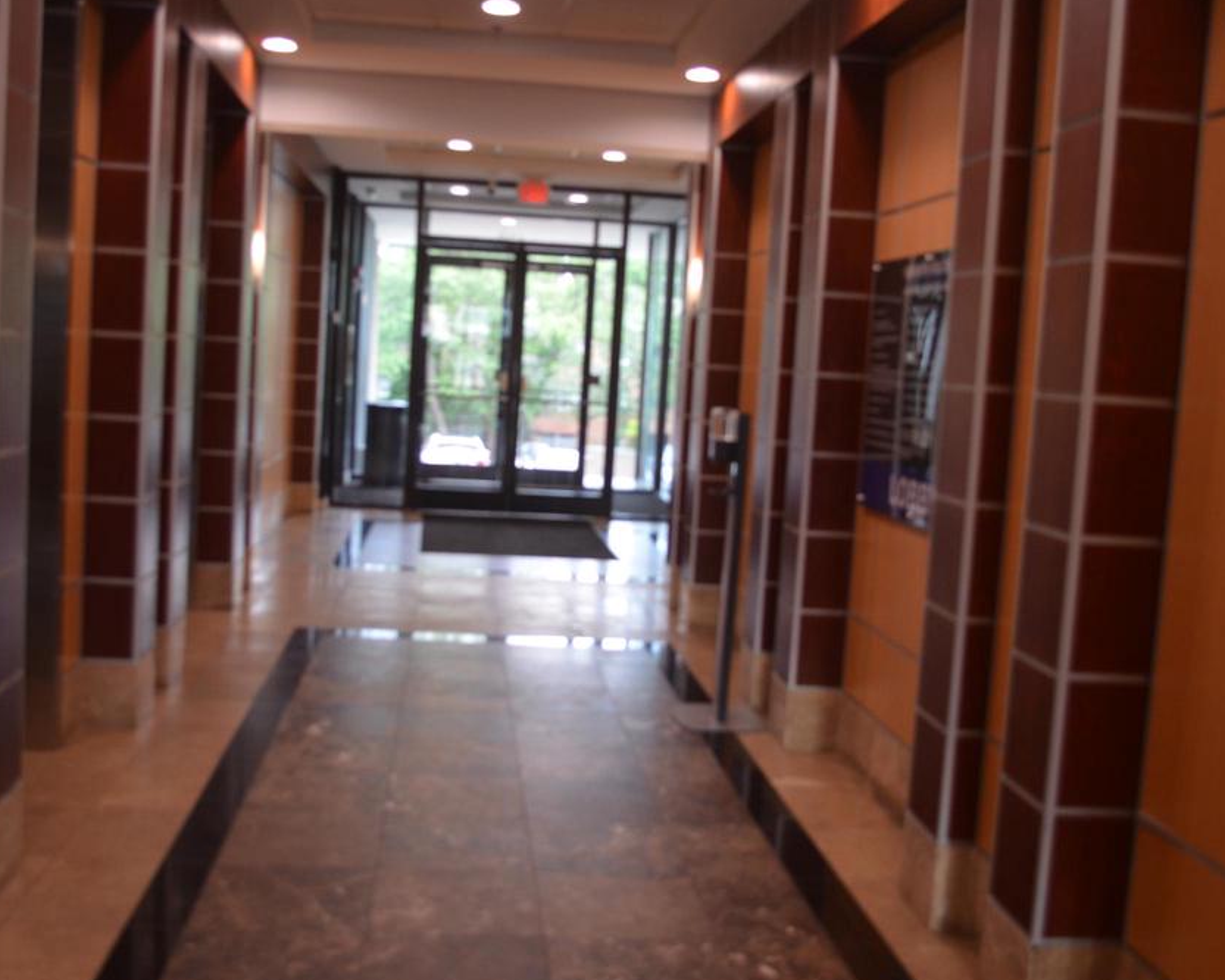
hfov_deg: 47.9
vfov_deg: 39.1
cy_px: 489
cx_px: 550
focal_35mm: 38
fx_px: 1377
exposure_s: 1/60
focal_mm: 22
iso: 500
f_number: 4
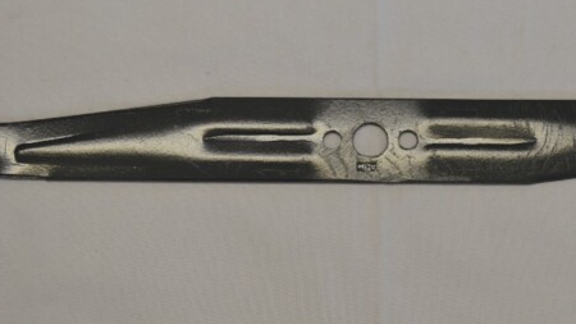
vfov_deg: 15.5
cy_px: 147
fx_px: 1189
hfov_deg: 27.1
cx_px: 367
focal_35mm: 78
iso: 400
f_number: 5
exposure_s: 1/100
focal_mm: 31
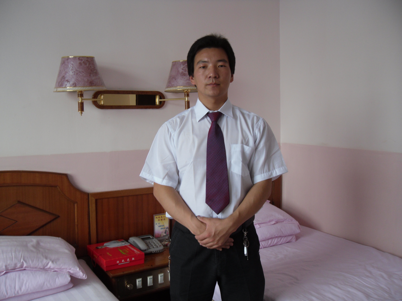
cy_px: 150
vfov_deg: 40.7
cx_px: 201
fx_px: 406
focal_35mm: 35
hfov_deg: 52.6
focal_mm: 6.3
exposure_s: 1/23
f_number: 3.5
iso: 100
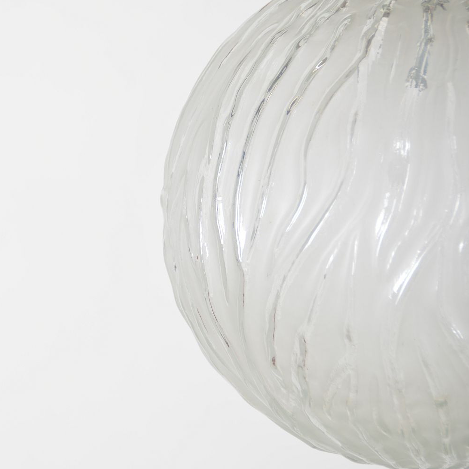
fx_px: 2800
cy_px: 179
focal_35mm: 183
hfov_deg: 9.6
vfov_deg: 9.6
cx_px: 234
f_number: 7.1
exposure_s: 1/160
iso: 100
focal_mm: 95
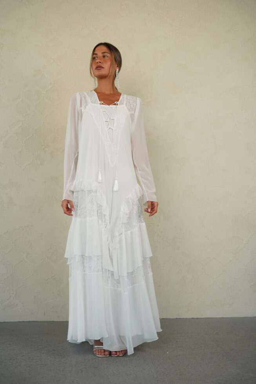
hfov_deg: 32.0
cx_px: 128
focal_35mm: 42
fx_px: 447
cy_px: 192
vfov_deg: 46.5
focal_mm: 41.9
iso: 640
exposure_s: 1/320
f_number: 4
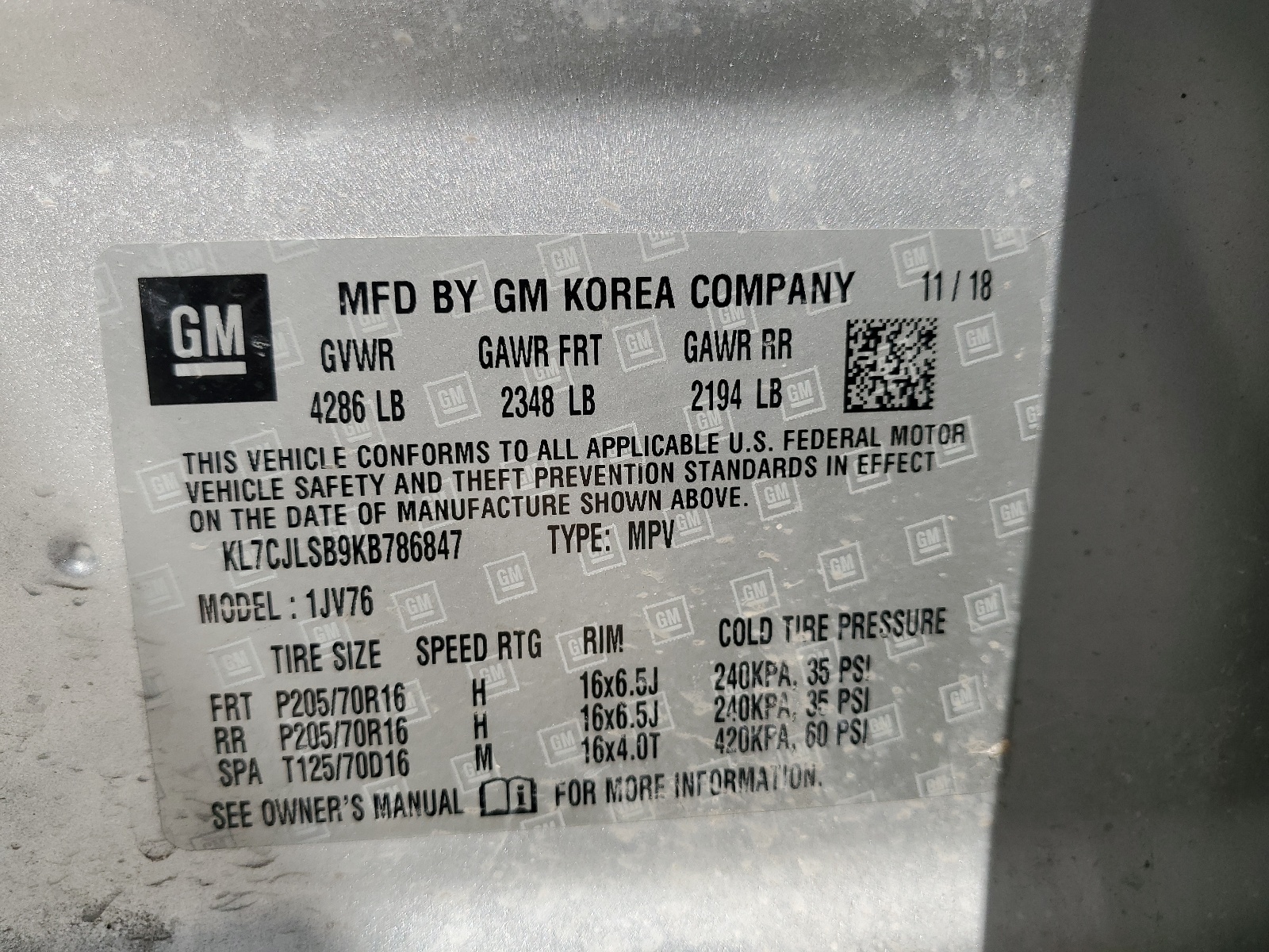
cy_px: 476
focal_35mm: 26
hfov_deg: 67.3
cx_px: 634
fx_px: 953
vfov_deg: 53.1
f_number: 1.5
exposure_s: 1/1667
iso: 50
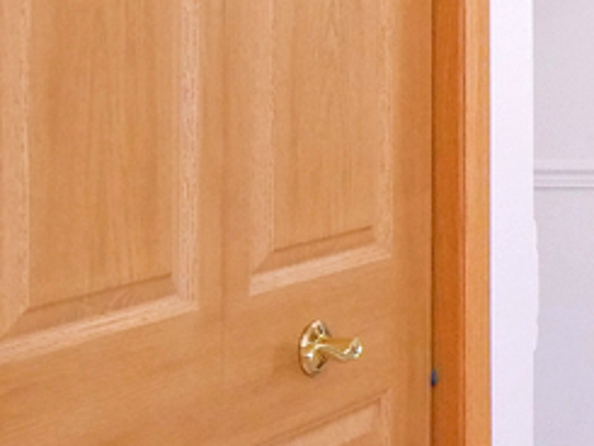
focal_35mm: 94
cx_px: 1147
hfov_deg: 16.5
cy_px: 10
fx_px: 1614
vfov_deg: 15.5
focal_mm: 8
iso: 800
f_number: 2.8
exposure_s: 1/320
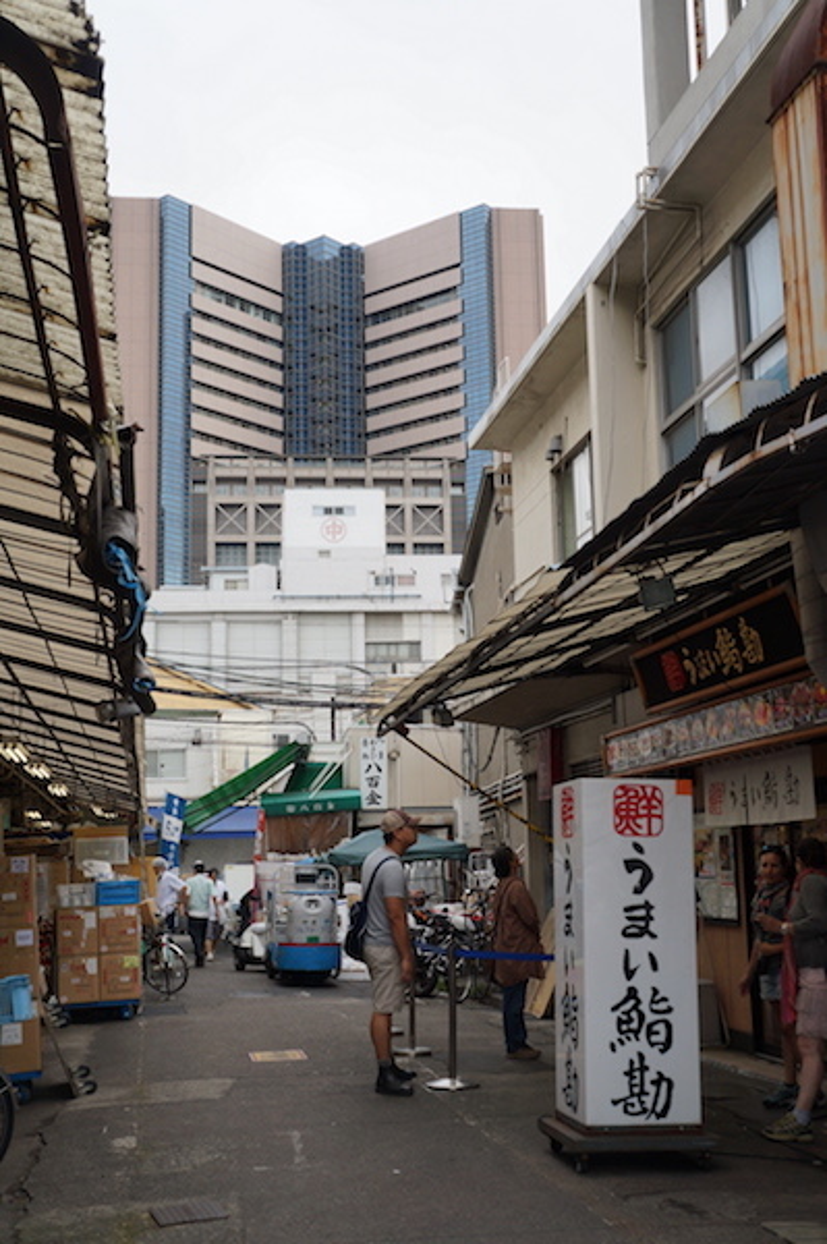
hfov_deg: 33.0
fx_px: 1398
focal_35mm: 40
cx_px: 414
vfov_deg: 48.0
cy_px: 622
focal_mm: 27
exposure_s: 1/160
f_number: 6.3
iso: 200
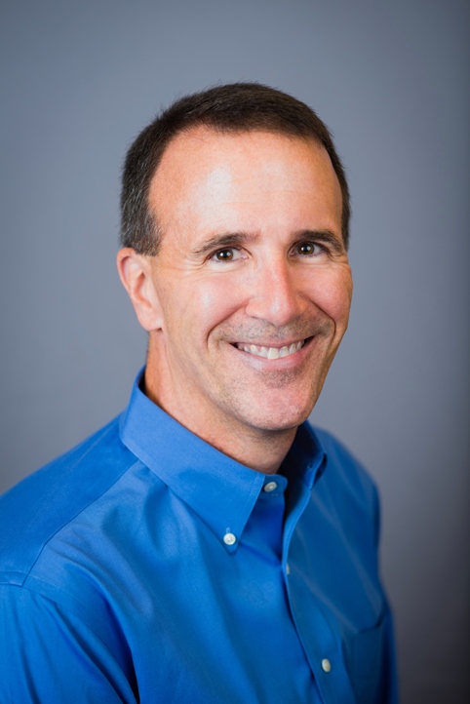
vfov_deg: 23.9
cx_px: 235
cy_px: 352
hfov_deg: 16.1
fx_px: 1663
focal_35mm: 85
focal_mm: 85
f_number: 5.6
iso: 100
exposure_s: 1/200
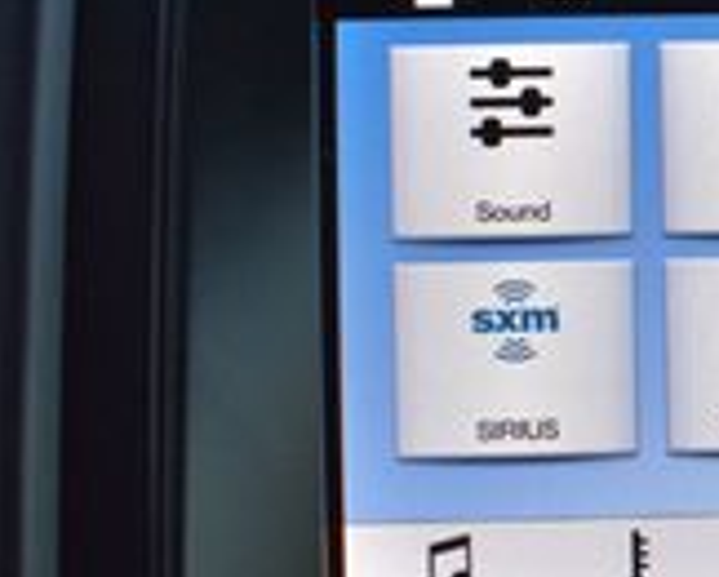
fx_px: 2131
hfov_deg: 17.8
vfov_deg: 15.3
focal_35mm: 100
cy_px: 497
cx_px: 950
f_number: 8
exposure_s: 1/80
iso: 400
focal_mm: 18
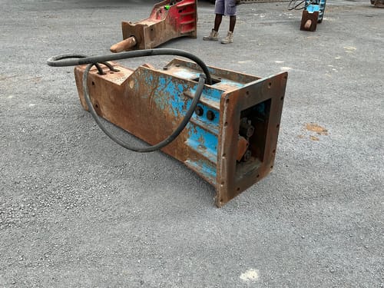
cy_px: 144
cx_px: 192
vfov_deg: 49.7
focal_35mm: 28
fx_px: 311
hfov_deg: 63.4
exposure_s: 1/556
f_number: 1.8
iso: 25
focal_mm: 3
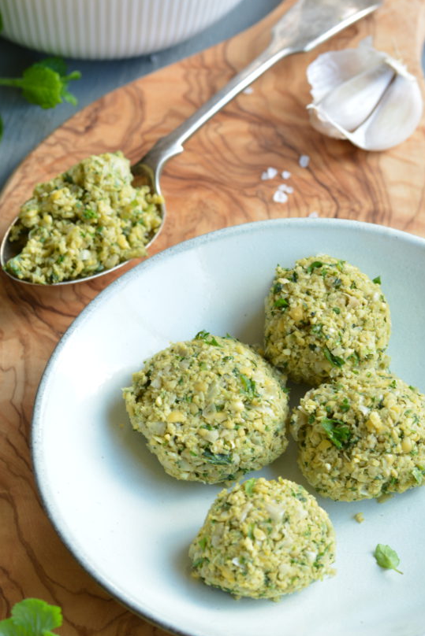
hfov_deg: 6.9
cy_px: 248
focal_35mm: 200
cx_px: 231
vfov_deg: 10.3
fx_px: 3533
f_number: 9
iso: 200
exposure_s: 1/10
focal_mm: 105
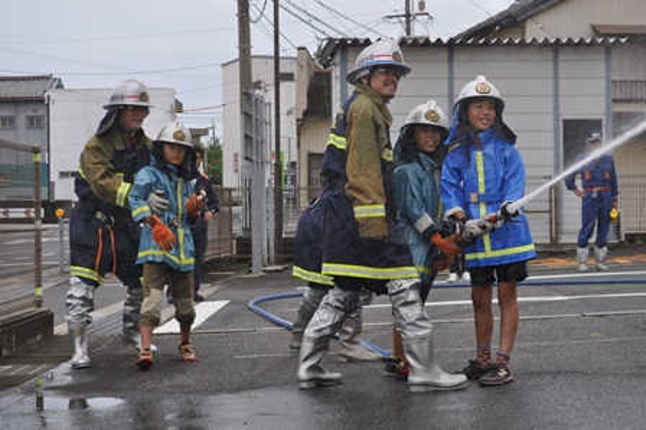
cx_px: 323
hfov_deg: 24.6
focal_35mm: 82
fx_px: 1479
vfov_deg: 16.5
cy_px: 215
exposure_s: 1/250
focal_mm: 55
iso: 200
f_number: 8
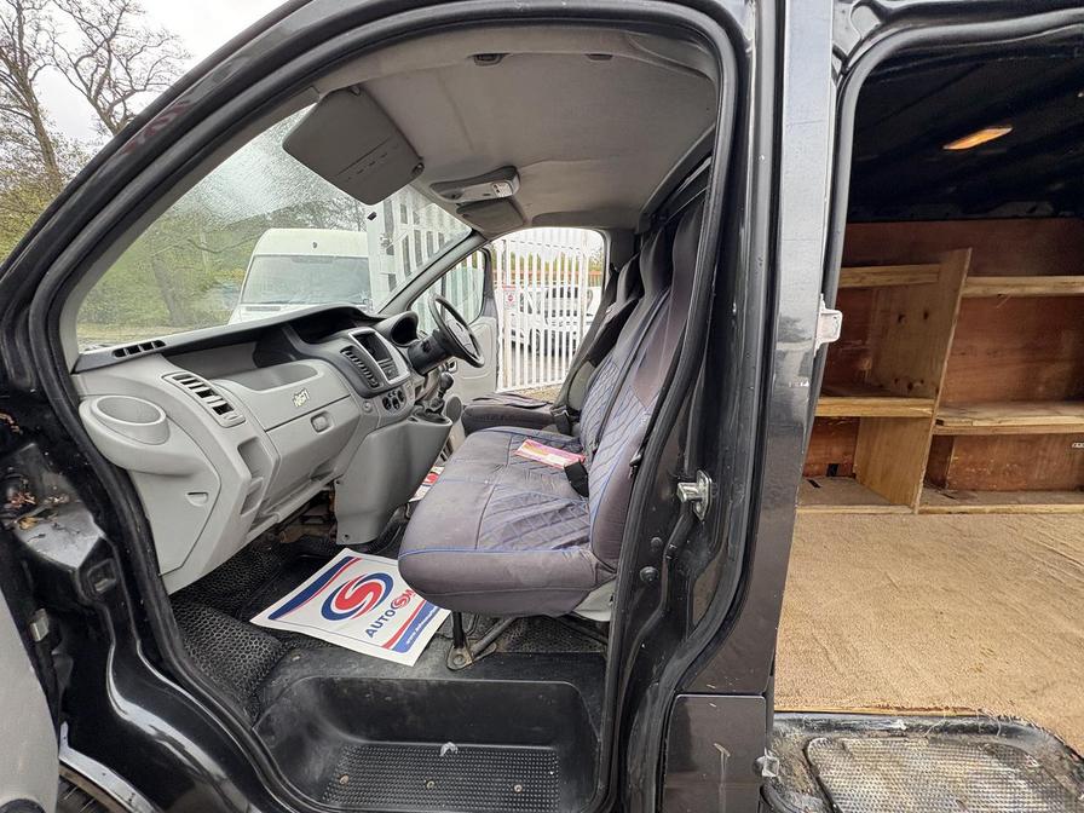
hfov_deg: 102.1
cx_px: 542
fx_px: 438
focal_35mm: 14
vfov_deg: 85.7
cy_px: 406
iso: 64
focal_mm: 2.22
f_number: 2.2
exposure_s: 1/99
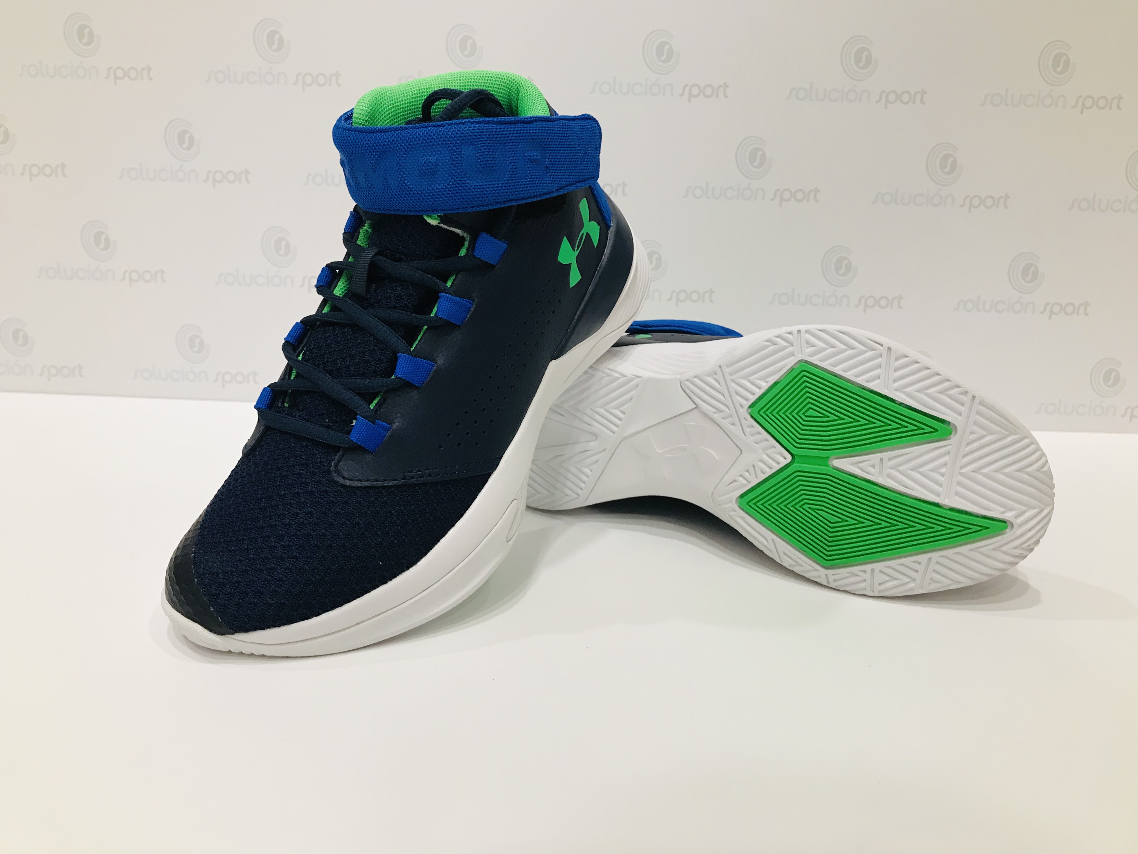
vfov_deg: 49.7
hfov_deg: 63.4
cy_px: 427
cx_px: 569
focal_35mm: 28
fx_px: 920
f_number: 1.8
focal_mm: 3.99
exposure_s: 1/33
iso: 32
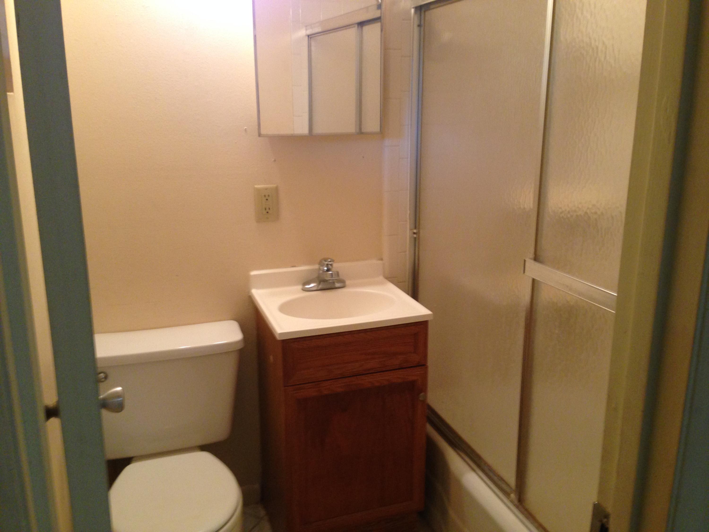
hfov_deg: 55.4
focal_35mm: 33
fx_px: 676
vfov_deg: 42.9
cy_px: 266
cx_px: 354
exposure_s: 1/20
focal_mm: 4.12
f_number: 2.4
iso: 160
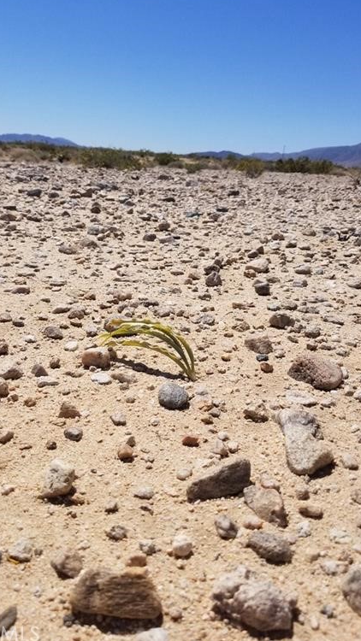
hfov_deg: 40.2
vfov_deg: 66.1
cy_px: 318
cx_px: 186
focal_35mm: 29
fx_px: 493
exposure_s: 1/4992
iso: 50
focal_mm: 4.25
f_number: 1.7
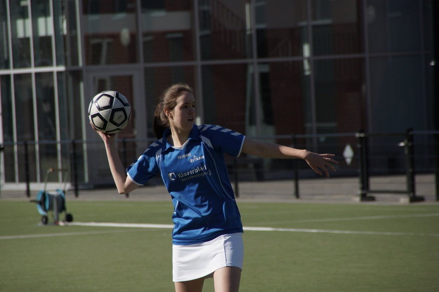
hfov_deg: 5.5
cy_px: 146
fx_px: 4571
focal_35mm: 375
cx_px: 220
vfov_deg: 3.7
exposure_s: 1/1000
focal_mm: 250
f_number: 7.1
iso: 250
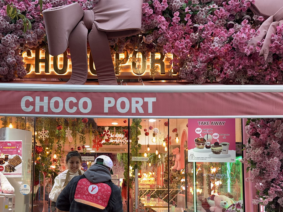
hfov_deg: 47.7
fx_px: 319
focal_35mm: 39
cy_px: 157
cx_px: 121
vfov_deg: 36.0
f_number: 1.78
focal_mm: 6.76
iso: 200
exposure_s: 1/50
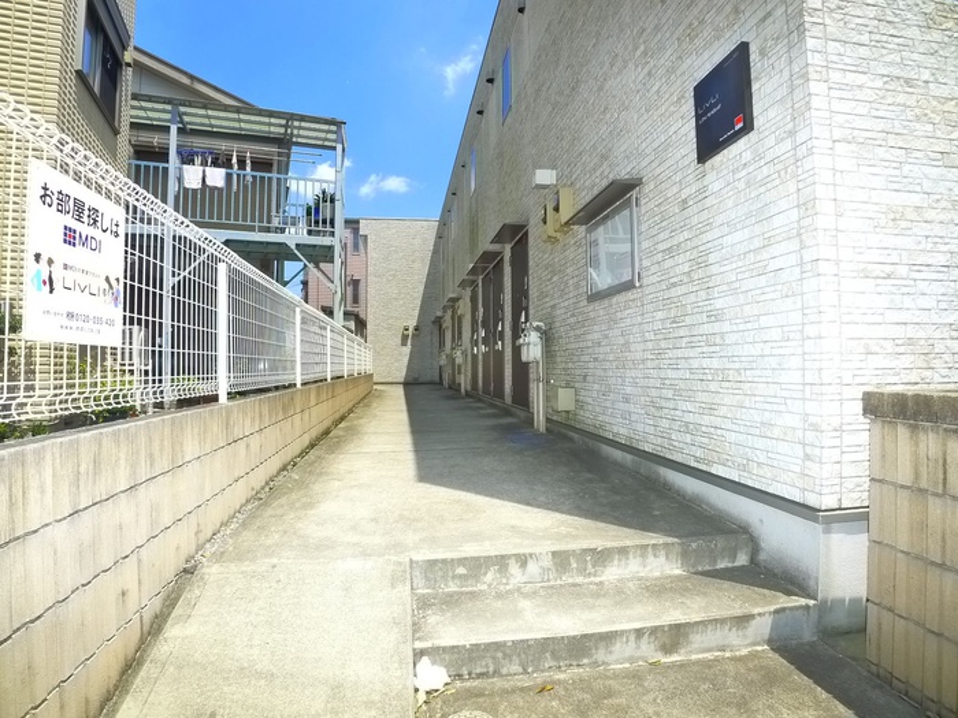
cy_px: 359
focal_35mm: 24
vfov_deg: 56.8
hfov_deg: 71.6
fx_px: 664
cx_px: 479
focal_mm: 5.1
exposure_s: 1/640
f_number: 4
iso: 400
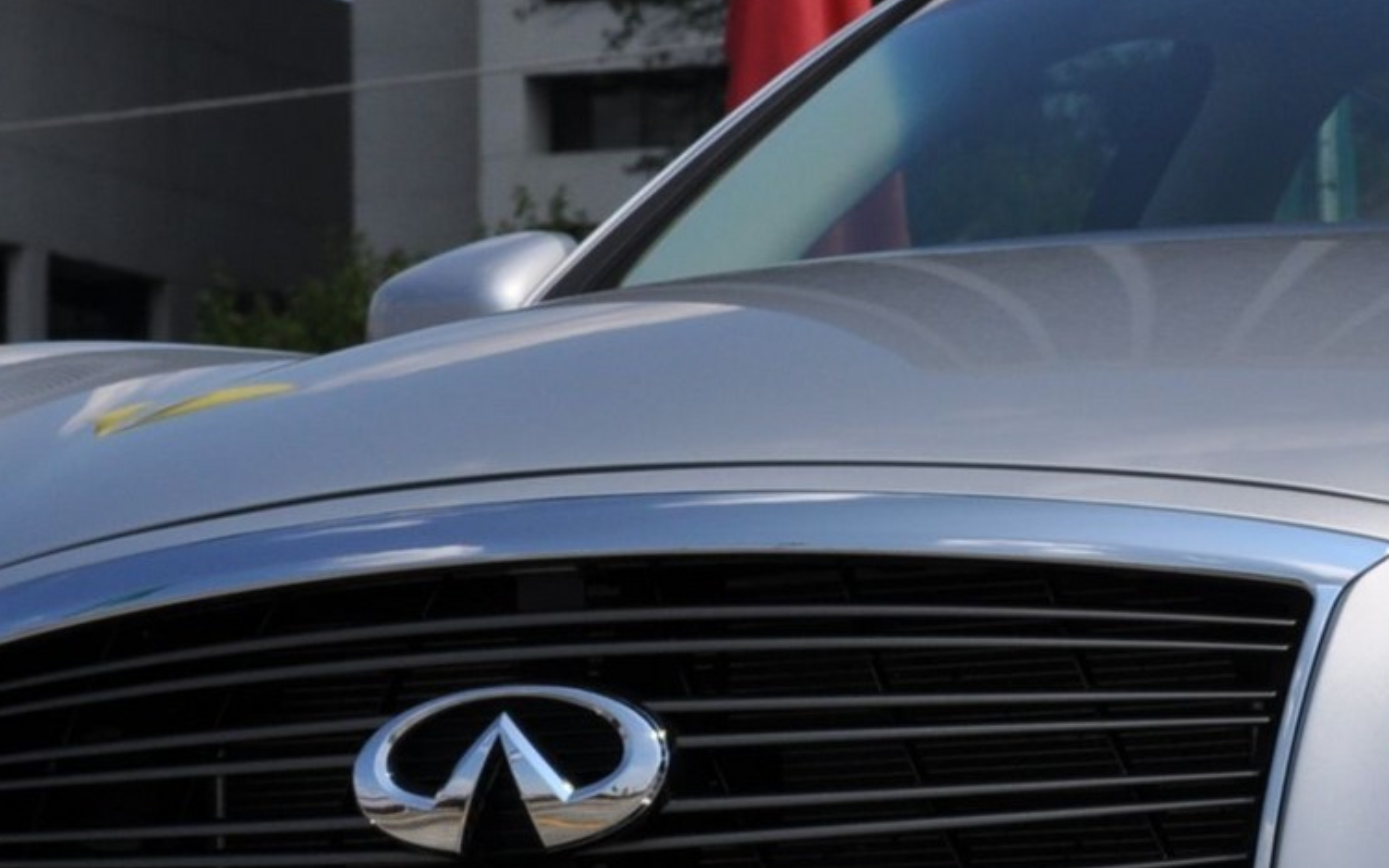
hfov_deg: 8.9
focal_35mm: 234
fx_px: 8856
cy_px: 887
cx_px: 1326
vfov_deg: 5.6
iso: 200
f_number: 11
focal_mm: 46
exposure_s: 1/500
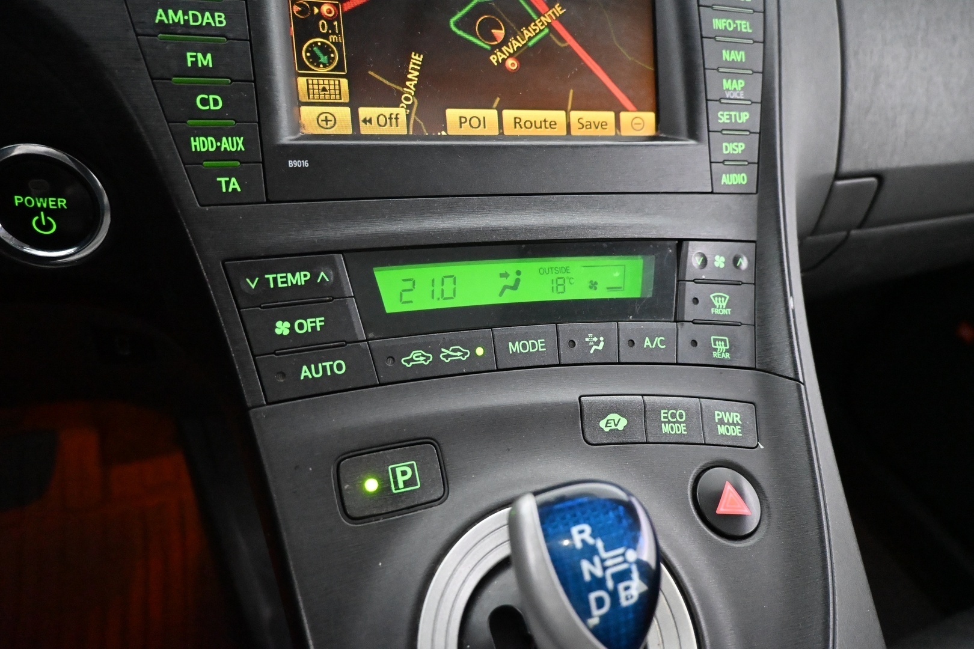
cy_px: 324
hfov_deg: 73.7
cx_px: 487
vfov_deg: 53.1
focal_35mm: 24
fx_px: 649
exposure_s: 1/60
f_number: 3.5
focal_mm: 16
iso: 9000
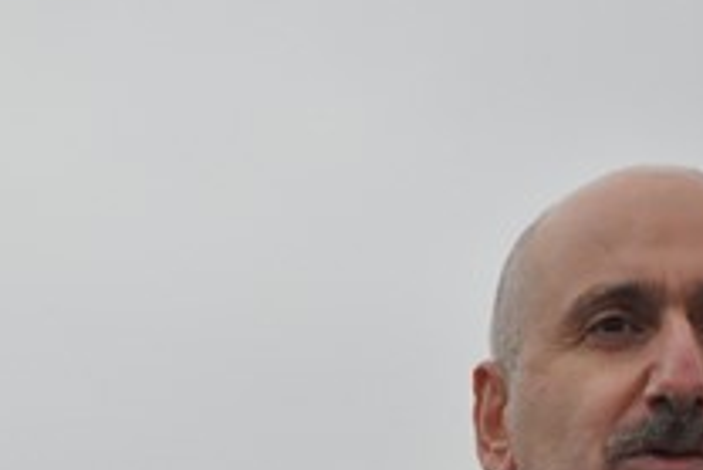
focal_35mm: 421
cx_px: 379
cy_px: 568
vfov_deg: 3.3
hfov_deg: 4.9
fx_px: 8227
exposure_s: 1/640
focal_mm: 90
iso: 1600
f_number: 6.3
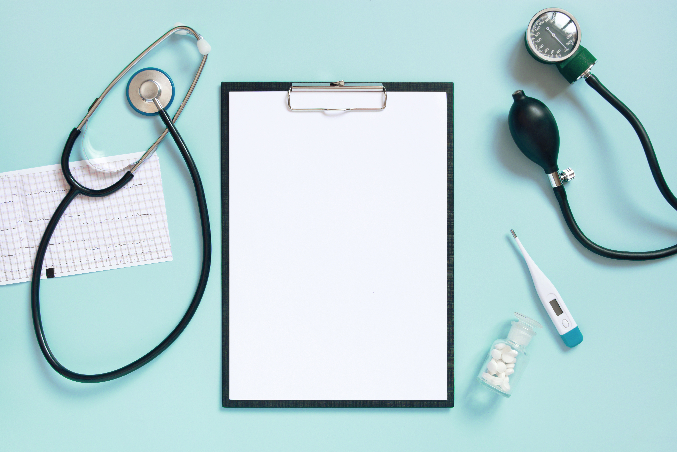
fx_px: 941
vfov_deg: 27.0
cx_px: 338
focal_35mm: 50
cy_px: 226
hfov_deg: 39.6
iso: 50
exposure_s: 2
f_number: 16
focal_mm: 50
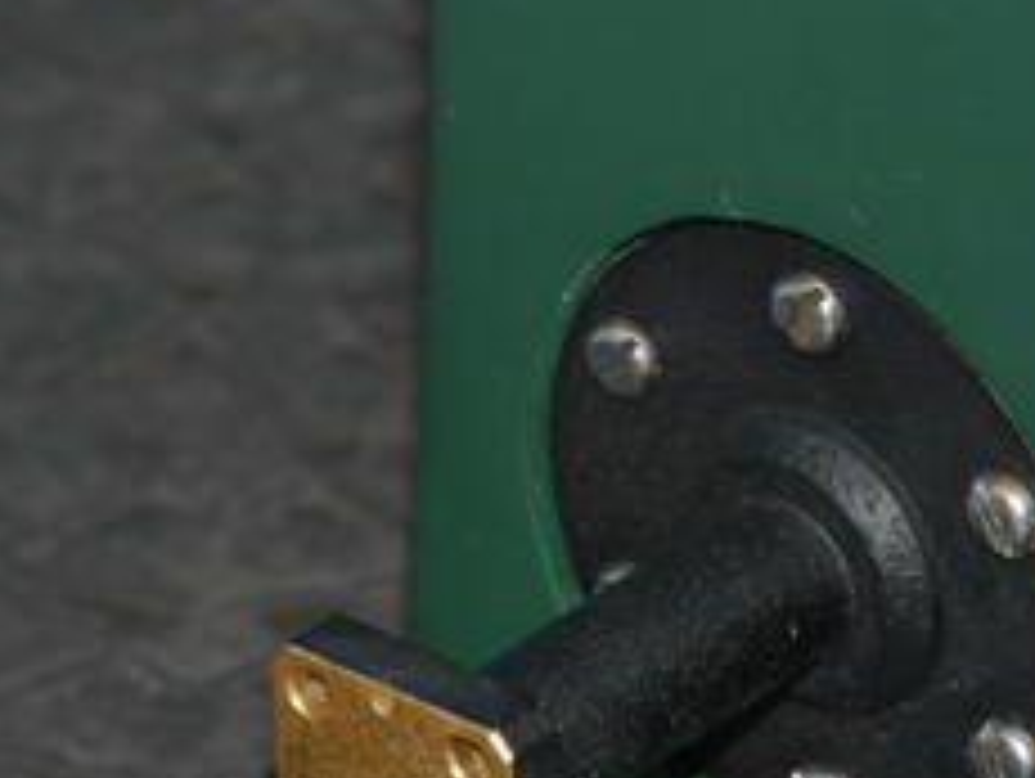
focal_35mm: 486
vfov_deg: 3.1
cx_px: 778
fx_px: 14546
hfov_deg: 4.1
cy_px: 621
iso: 400
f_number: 11
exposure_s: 1/60
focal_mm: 140
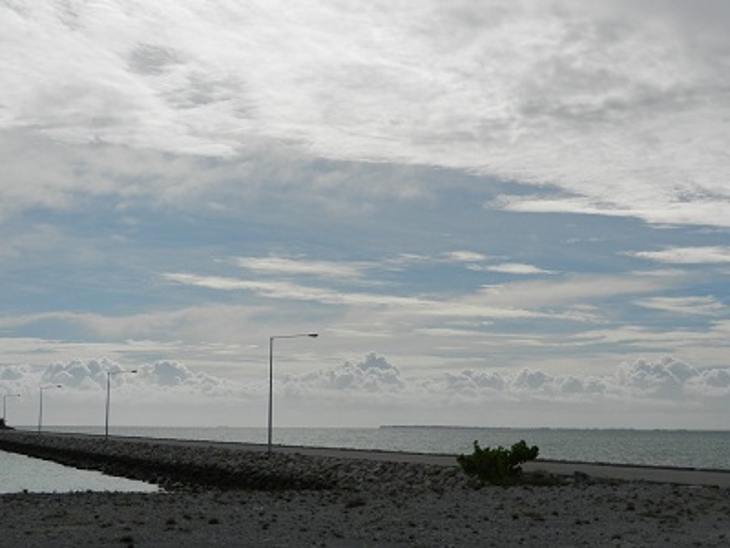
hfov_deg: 32.2
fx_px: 1265
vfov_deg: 24.4
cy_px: 274
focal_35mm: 60
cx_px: 365
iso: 160
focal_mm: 10.9
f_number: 9
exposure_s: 1/1250
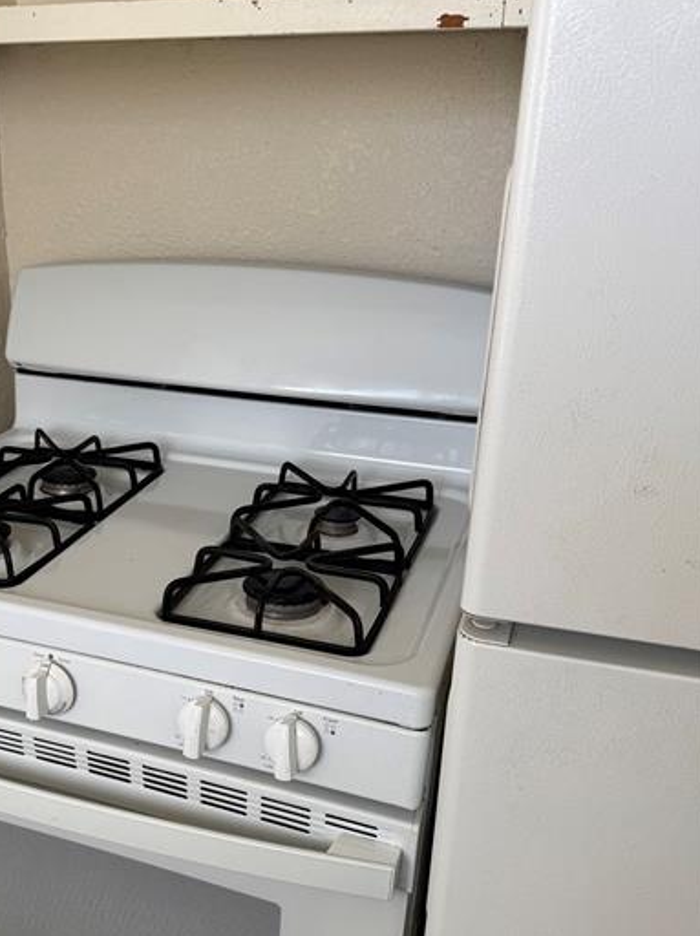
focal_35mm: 36
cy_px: 563
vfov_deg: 51.1
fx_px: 972
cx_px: 182
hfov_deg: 38.6
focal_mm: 6.76
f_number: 1.78
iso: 80
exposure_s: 1/121
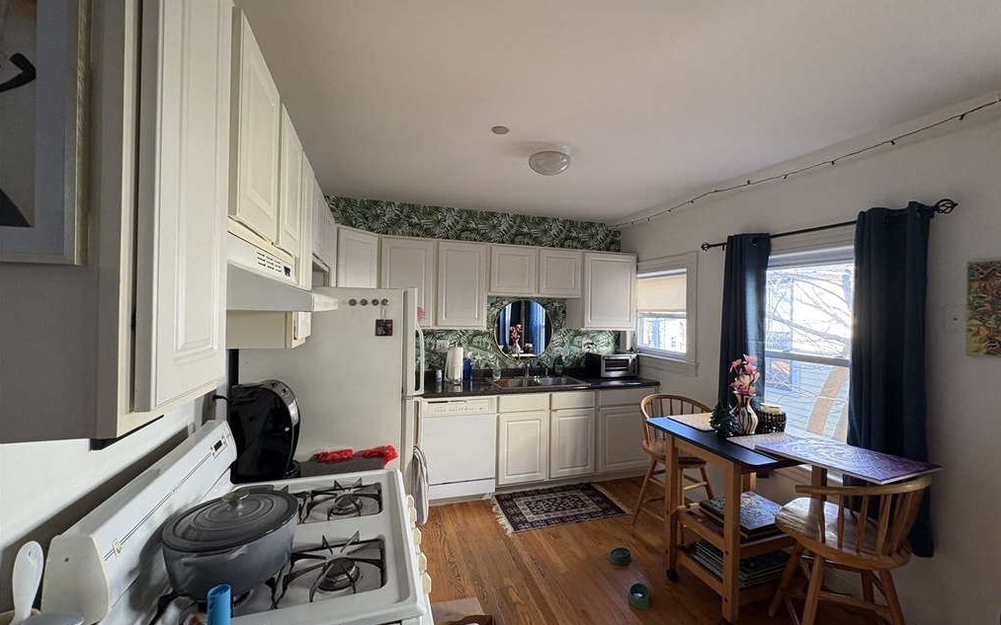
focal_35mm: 15
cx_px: 504
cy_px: 311
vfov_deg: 74.8
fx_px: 409
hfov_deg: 101.5
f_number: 2.2
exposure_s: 1/60
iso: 250
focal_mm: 2.22
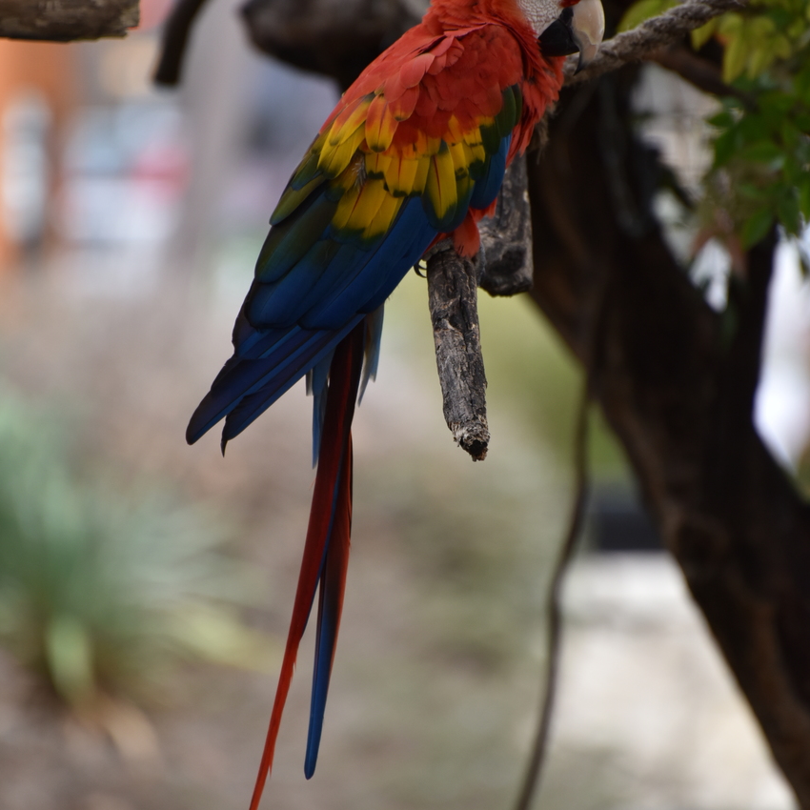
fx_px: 10166
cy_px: 381
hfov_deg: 4.6
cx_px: 406
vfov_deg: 4.6
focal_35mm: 384
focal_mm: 300
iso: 640
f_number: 5.6
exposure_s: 1/640
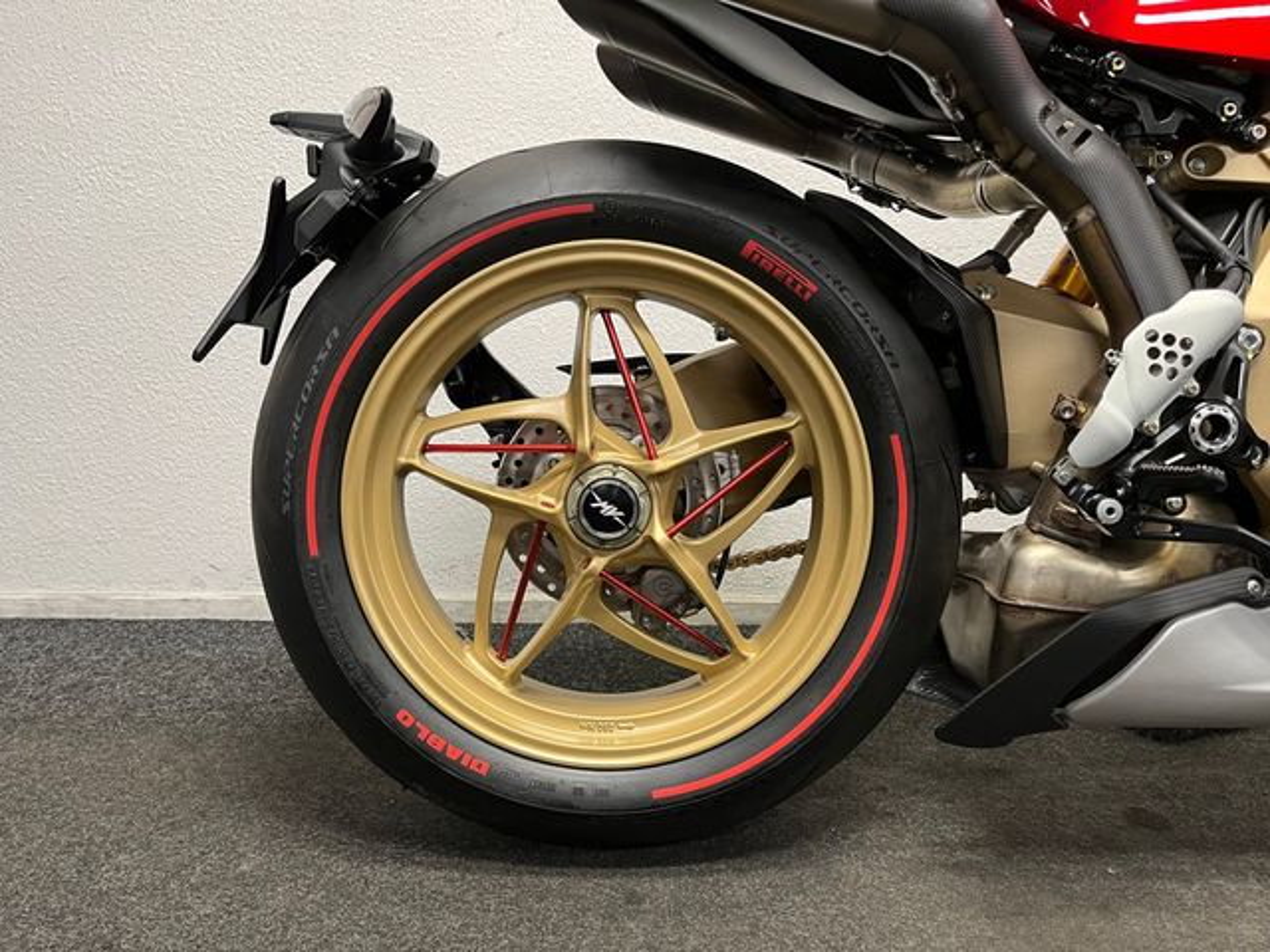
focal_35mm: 26
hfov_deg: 67.3
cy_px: 476
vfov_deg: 53.1
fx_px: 954
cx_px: 635
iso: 160
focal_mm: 5.1
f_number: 1.6
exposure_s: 1/50
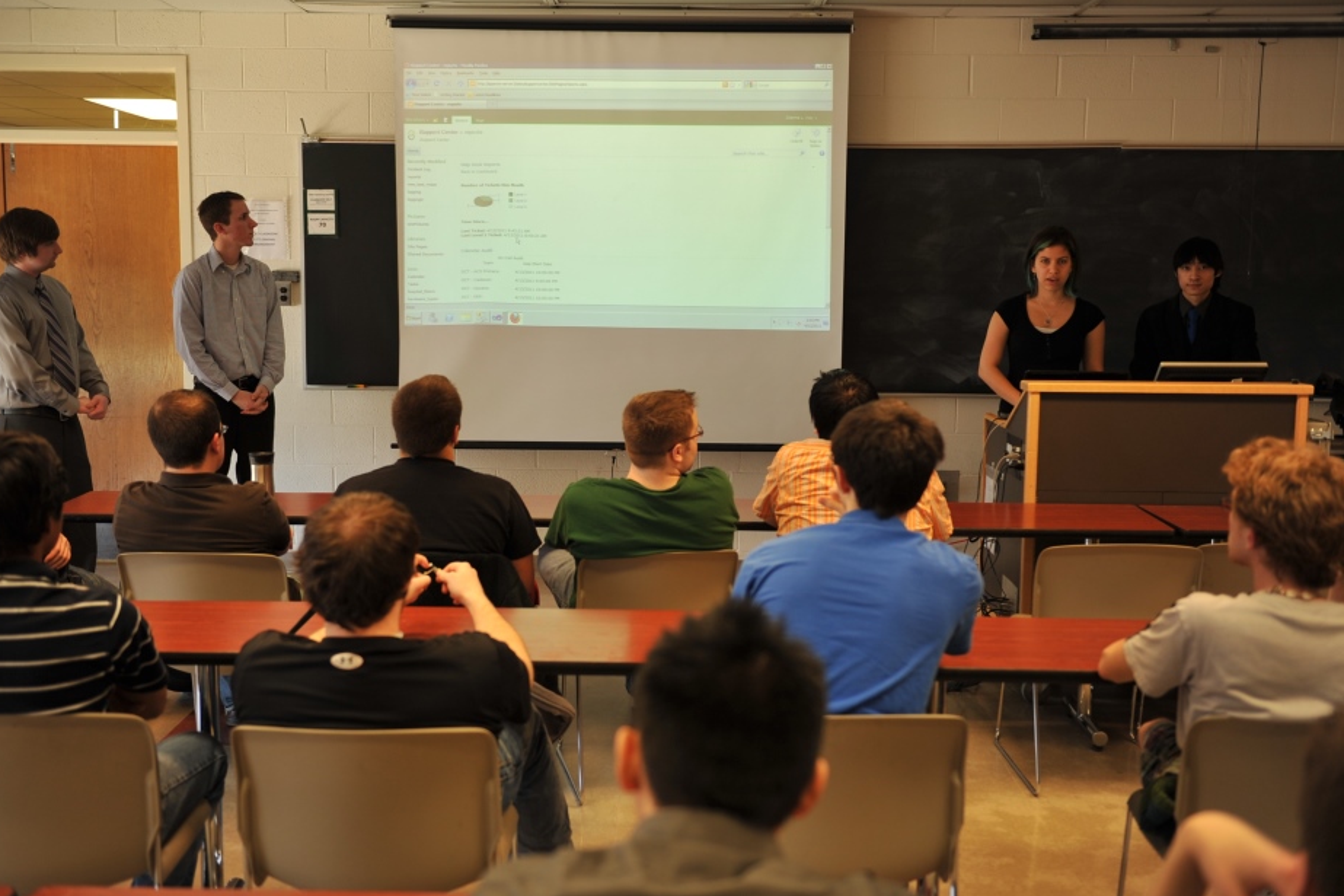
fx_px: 1456
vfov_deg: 34.2
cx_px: 639
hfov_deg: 49.5
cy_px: 430
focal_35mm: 39
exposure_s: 1/60
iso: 250
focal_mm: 36
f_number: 2.8
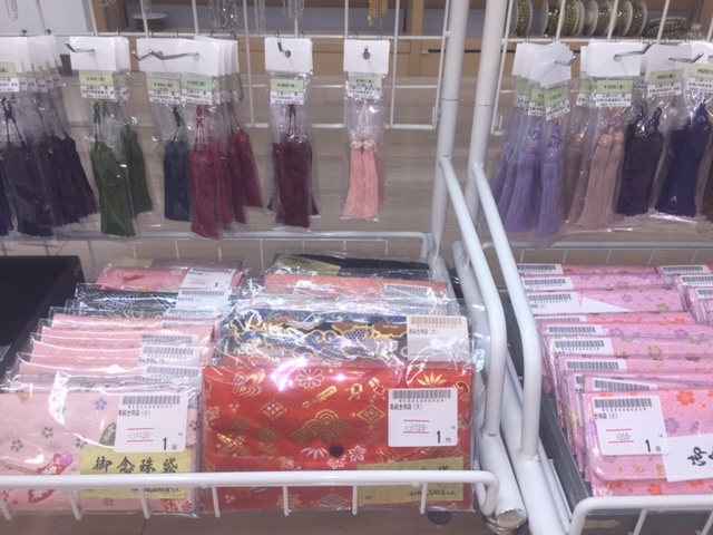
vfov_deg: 48.2
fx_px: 597
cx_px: 356
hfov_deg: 61.7
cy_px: 268
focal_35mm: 29
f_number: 2.2
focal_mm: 4.15
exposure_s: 1/84
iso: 32
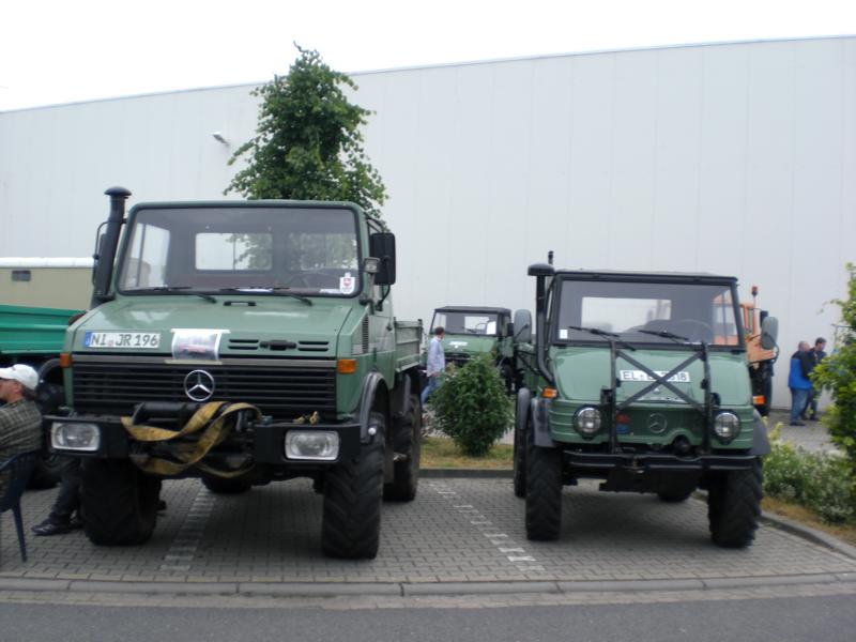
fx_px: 940
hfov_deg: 49.0
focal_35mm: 38
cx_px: 428
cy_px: 321
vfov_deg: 37.7
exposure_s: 1/250
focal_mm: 6.3
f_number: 3.1
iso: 50
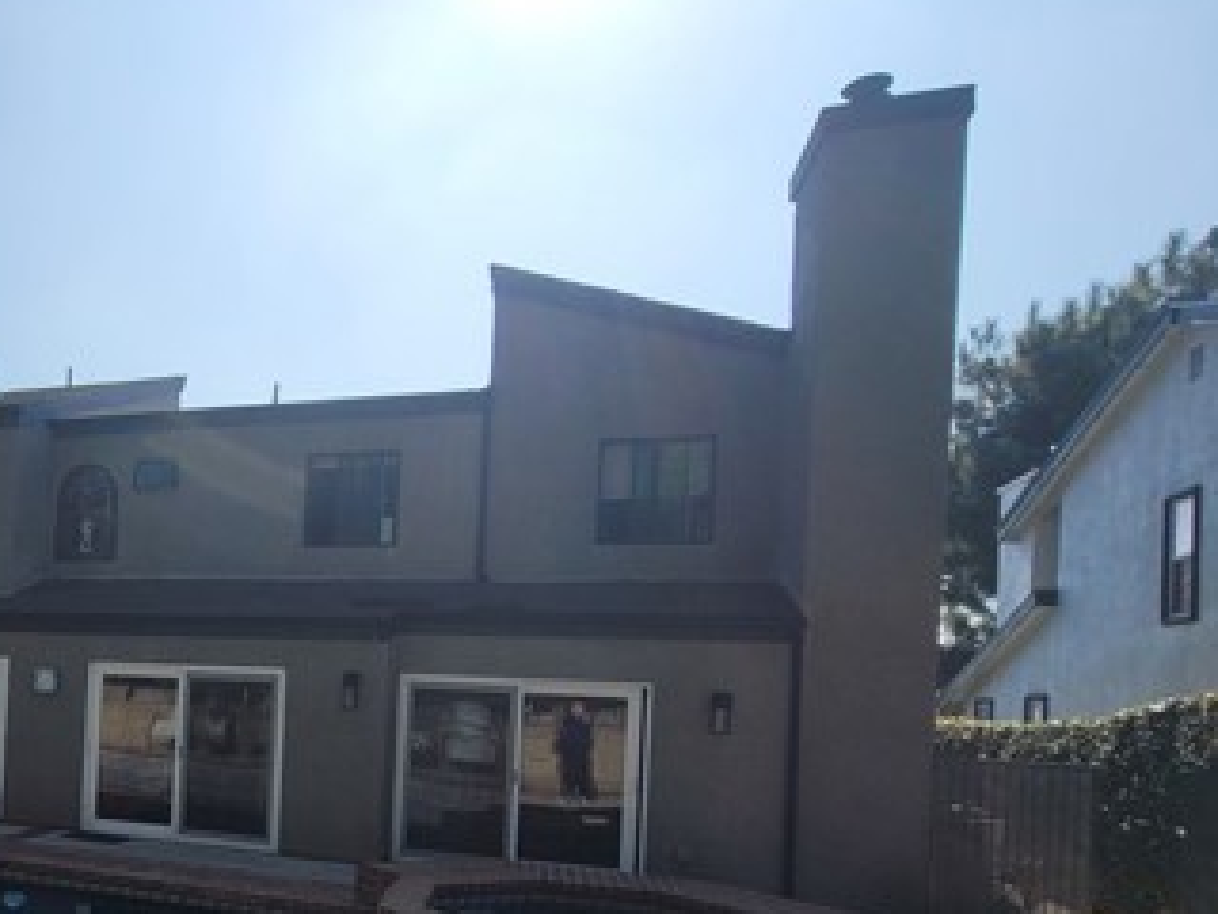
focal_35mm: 26
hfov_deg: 58.0
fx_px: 915
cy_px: 678
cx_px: 129
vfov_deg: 51.0
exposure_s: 1/3318
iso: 64
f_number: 2.2
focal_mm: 2.2
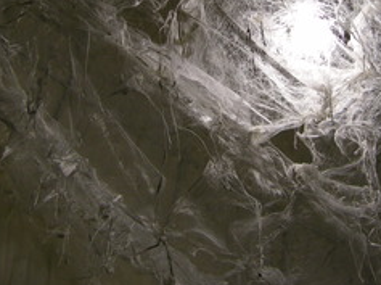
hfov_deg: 27.7
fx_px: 769
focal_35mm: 70
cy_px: 68
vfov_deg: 20.8
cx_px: 252
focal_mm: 7.5
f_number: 2.7
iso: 93
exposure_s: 1/59.8
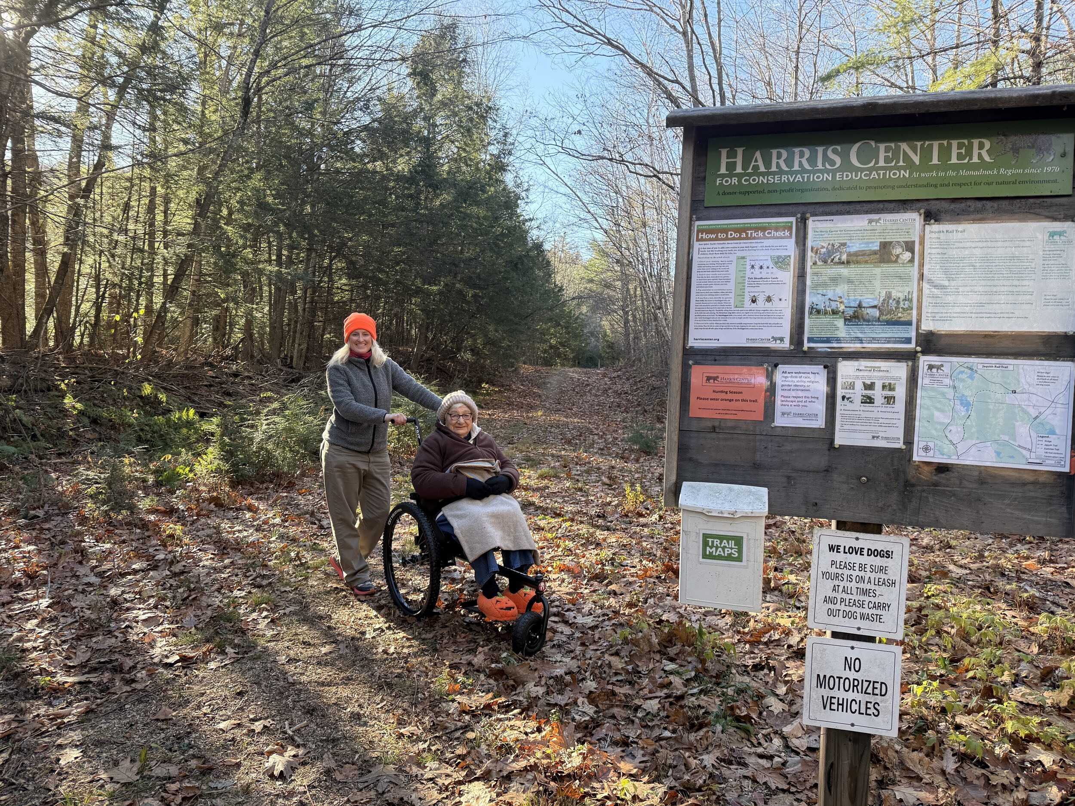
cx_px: 538
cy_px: 403
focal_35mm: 24
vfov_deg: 56.8
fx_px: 745
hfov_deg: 71.6
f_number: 1.78
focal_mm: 6.76
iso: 100
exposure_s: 1/318
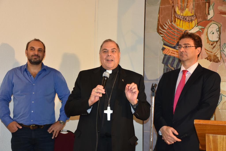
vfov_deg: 25.8
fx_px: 330
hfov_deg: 37.8
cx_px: 113
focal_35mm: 52
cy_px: 76
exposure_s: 1/60
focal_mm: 35
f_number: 4.2
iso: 720
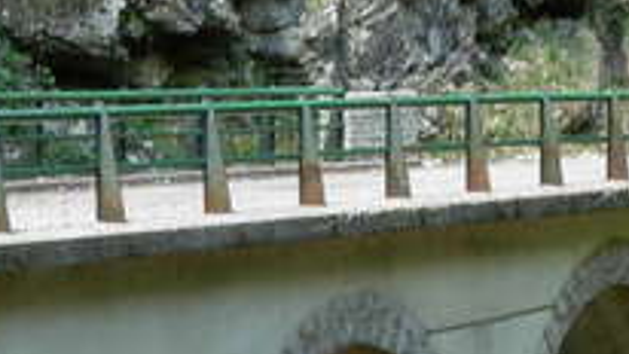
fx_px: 4721
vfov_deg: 4.3
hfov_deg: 7.6
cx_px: -6
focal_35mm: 283
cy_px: 552
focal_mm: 14.7
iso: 79
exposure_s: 1/121
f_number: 3.8
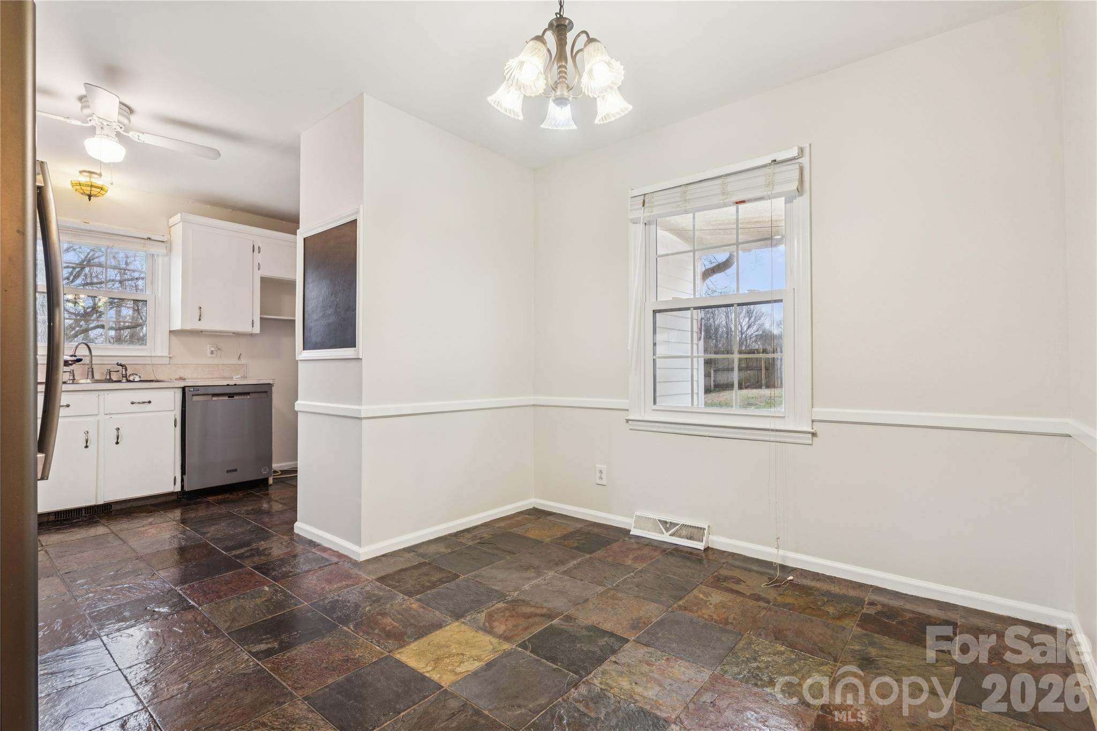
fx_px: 487
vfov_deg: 73.7
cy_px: 366
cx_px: 548
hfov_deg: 96.7
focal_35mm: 16
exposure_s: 1/13
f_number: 8
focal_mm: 16
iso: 400
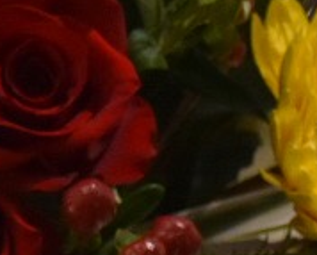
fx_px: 3609
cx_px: 77
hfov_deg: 5.0
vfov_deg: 4.0
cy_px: 189
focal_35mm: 384
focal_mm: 30
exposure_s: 1/60
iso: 1400
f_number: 4
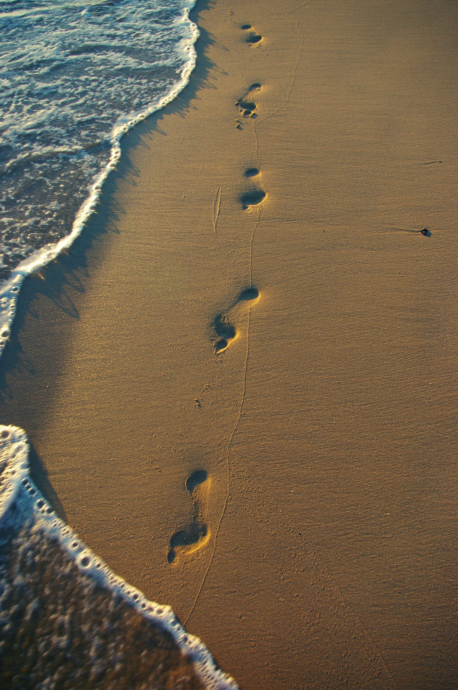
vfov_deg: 67.4
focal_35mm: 27
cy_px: 345
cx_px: 229
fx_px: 516
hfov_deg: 47.8
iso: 200
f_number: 5.6
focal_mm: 18
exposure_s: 1/100
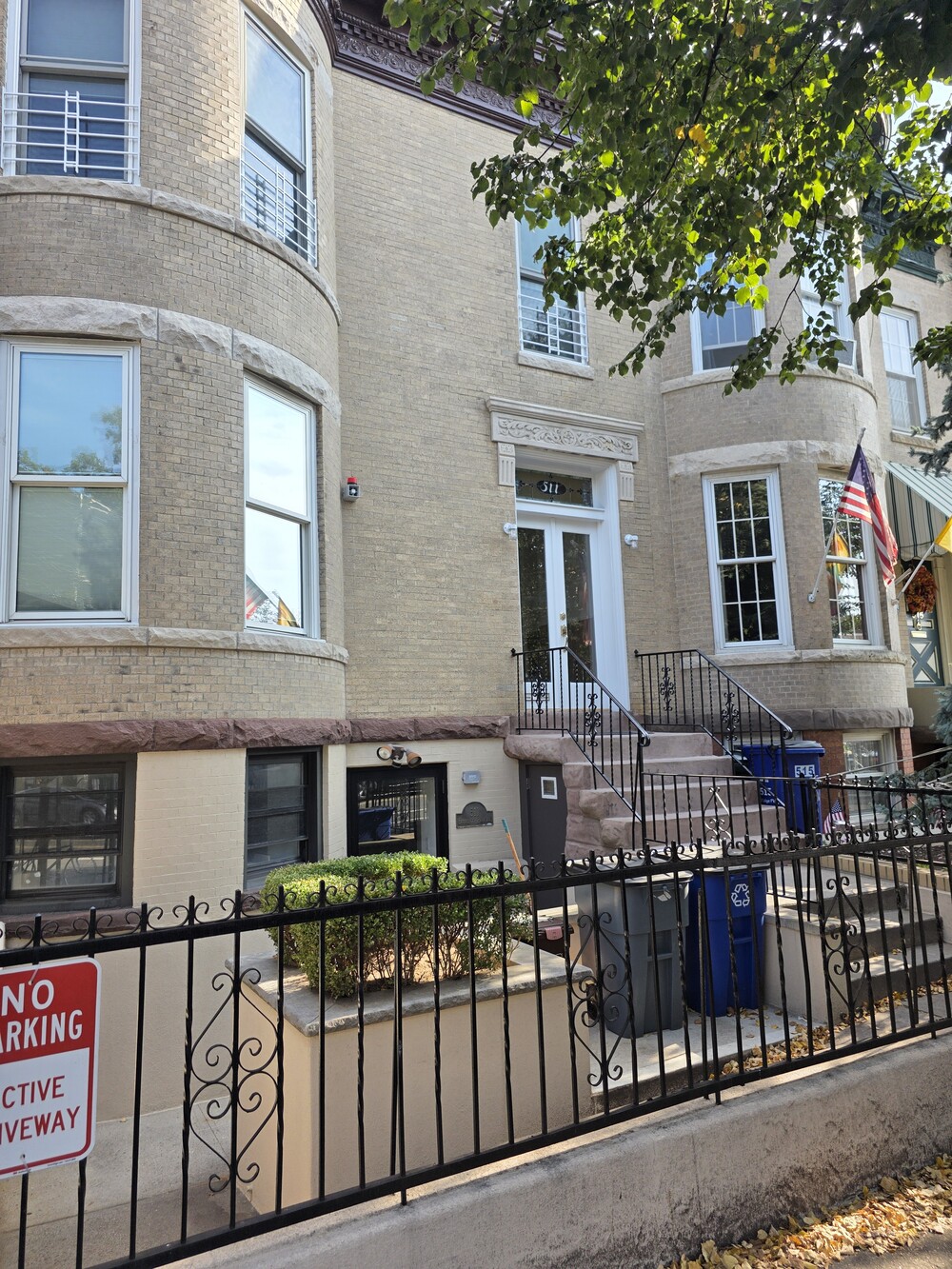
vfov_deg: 73.9
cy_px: 634
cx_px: 476
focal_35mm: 23
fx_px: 843
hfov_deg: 58.9
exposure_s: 1/359
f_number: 1.7
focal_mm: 6.3
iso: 32
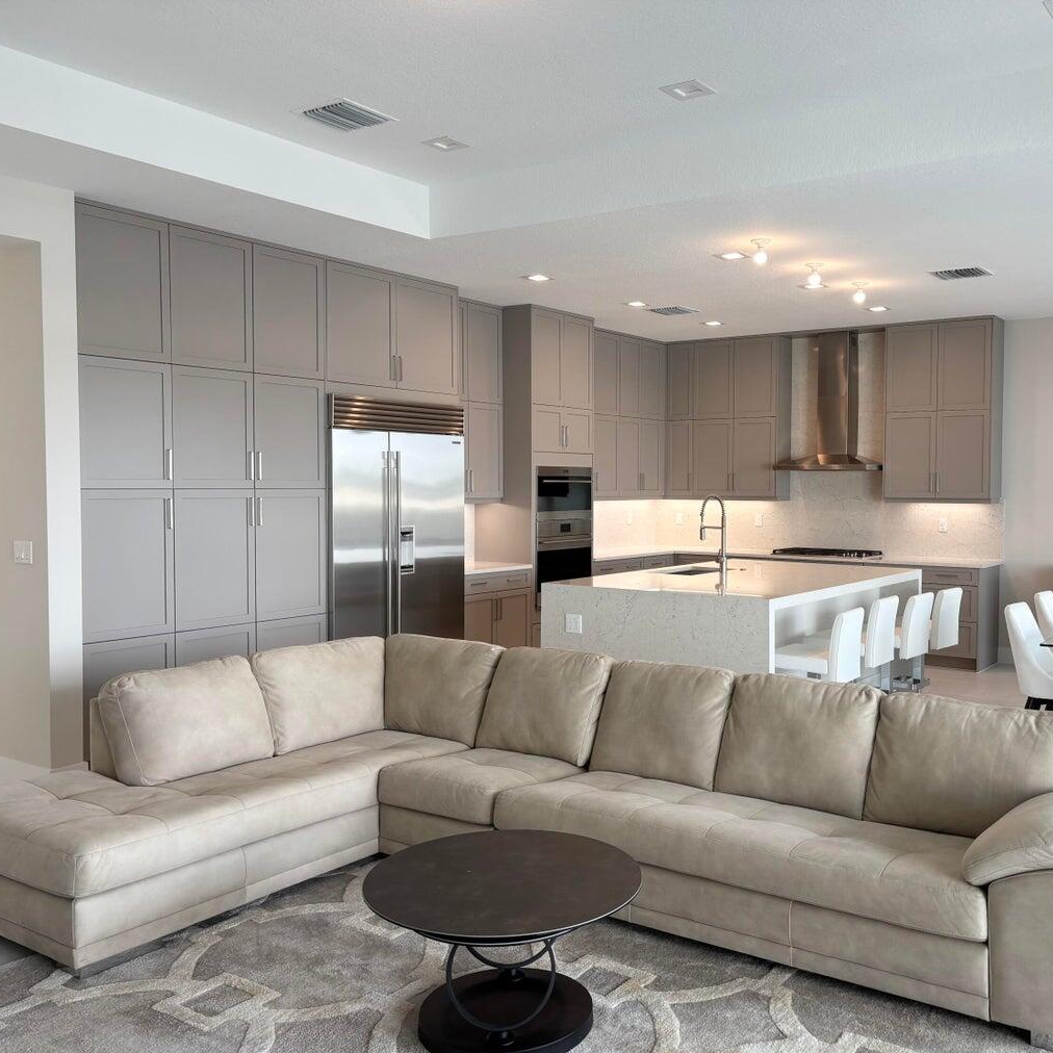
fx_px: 1067
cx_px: 651
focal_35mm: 31
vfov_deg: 52.5
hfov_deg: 52.0
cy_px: 529
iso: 40
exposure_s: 1/120
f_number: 1.6
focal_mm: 5.96
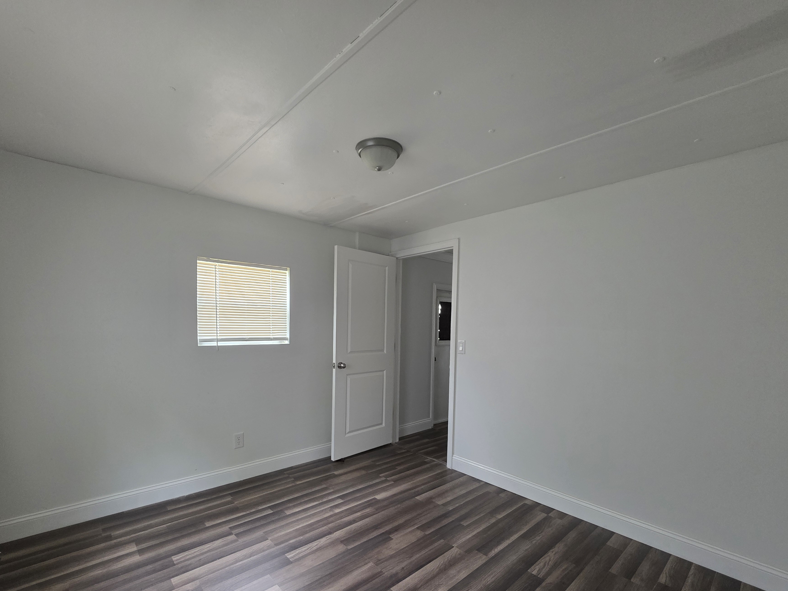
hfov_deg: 98.1
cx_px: 380
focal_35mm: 15
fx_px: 341
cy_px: 339
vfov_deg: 81.2
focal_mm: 2.2
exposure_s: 1/120
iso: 250
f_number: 1.9
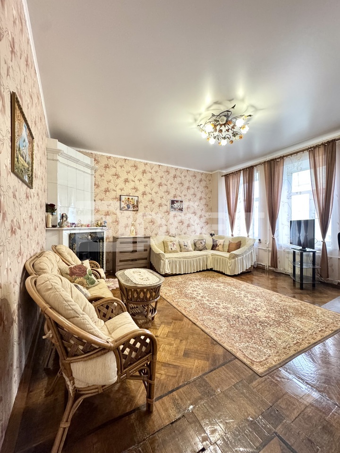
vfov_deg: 102.1
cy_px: 226
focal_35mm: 14
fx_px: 183
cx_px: 170
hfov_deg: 85.7
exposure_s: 1/50
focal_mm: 2.22
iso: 640
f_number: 2.2
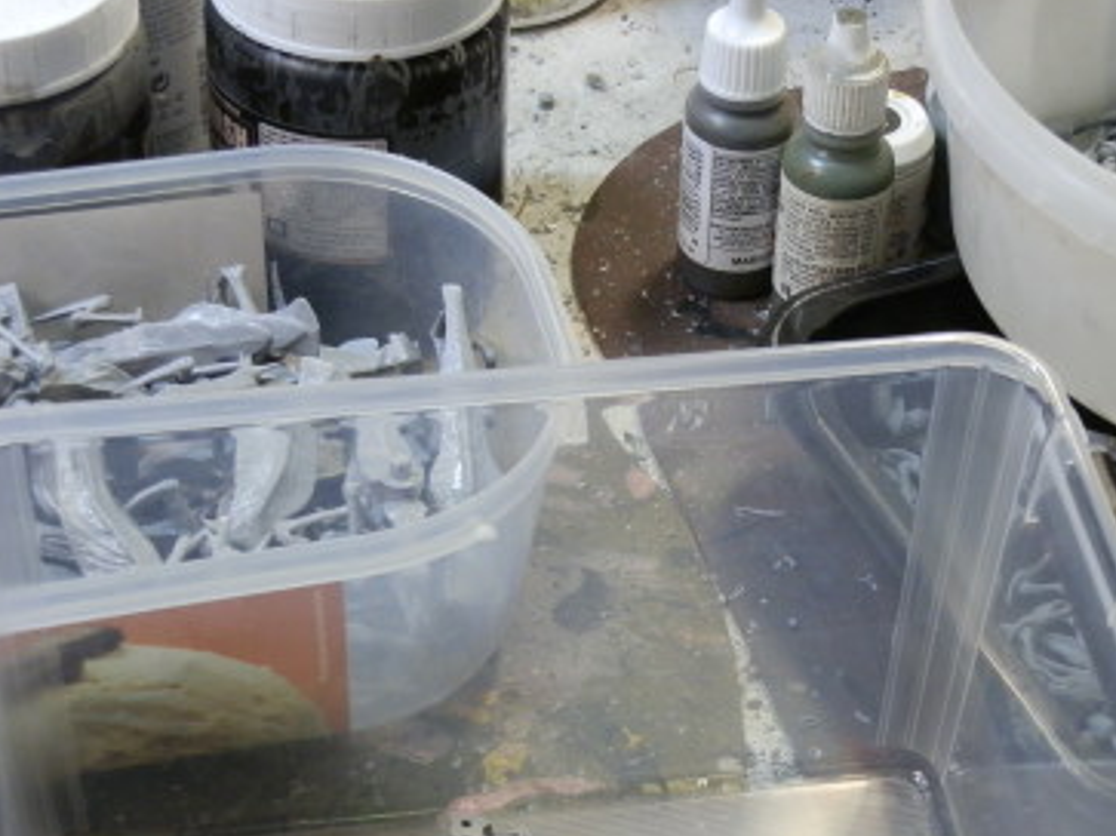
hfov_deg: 21.7
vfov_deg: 16.4
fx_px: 2901
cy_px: 532
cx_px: 766
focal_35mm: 90
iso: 200
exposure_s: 1/25
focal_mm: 10.99
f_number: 3.7
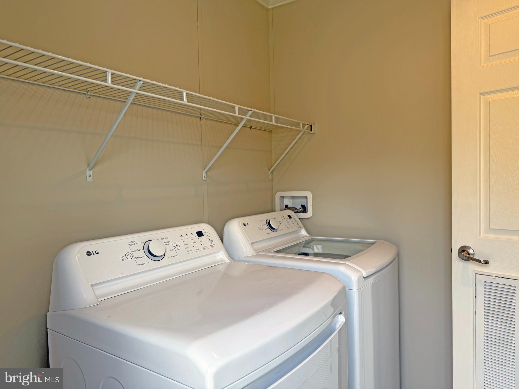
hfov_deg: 71.6
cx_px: 260
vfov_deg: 56.8
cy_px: 194
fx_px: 360
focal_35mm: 24
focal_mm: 6.76
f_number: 1.78
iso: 64
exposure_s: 1/148
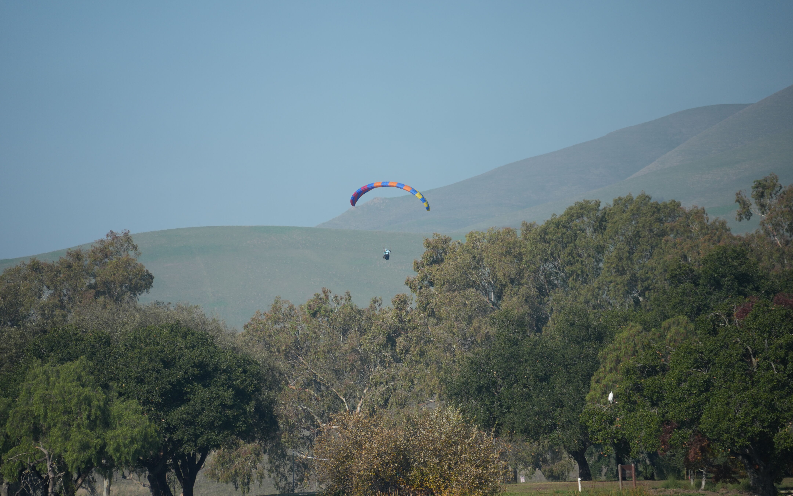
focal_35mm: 306
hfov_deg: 6.9
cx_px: 397
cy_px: 254
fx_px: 6614
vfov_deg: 4.3
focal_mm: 300
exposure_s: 1/1250
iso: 320
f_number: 7.1
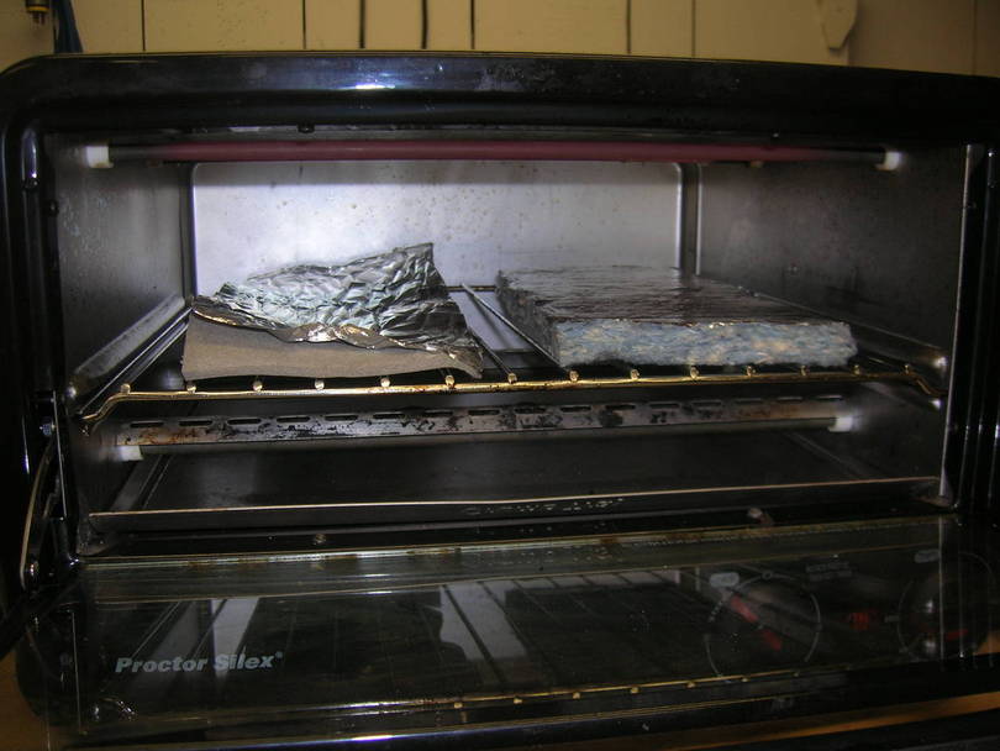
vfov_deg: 41.8
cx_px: 500
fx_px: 982
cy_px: 376
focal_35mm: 34
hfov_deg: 53.9
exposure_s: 1/60.1
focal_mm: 5.7
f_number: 2.9
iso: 50
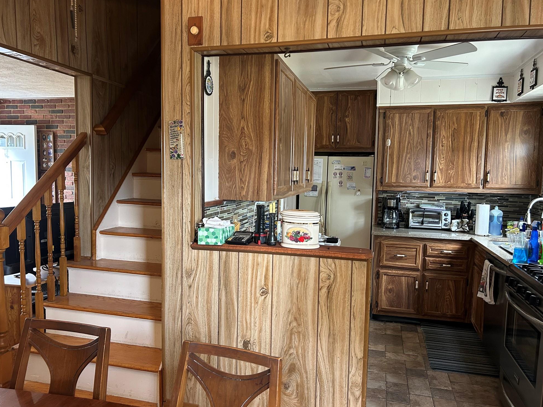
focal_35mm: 27
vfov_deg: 51.4
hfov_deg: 65.3
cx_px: 270
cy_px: 207
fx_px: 424
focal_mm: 5.7
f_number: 1.5
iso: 250
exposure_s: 1/60
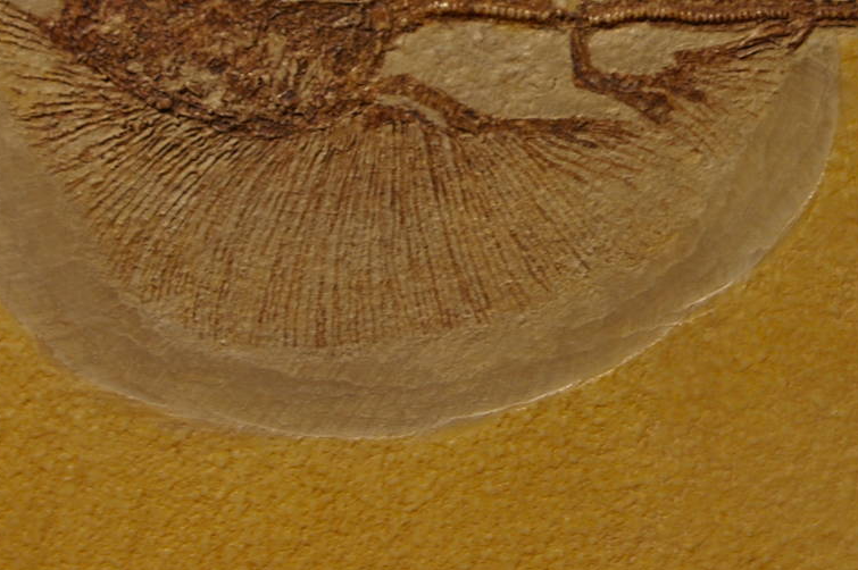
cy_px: 14
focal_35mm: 89
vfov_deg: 15.1
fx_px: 2119
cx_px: 601
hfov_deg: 22.7
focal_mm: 28
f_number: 5.6
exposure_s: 1/6
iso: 400
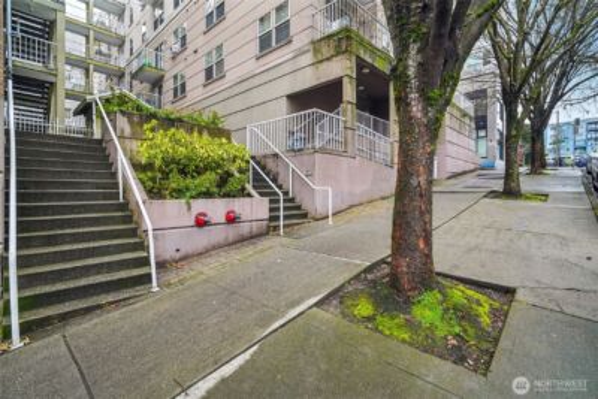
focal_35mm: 16
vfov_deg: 73.8
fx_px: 266
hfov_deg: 96.7
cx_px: 299
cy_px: 200
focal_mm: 16
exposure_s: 1/40
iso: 1600
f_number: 8
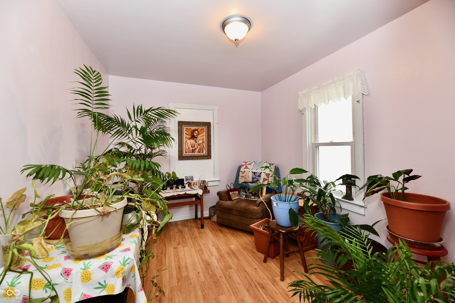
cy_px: 152
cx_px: 228
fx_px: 177
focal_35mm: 14
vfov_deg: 81.2
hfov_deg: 104.3
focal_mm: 14
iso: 640
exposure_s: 1/60
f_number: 6.3
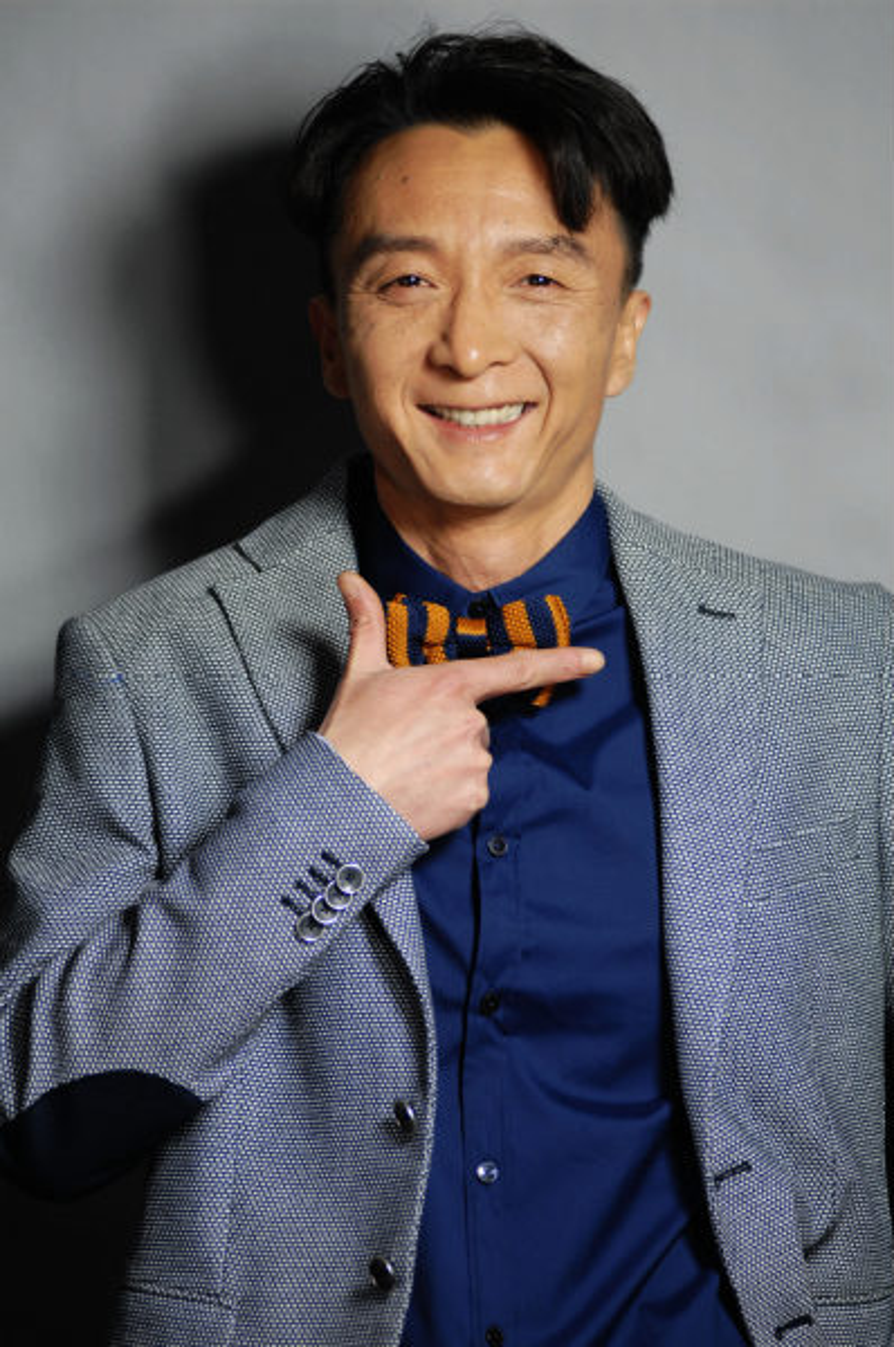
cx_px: 447
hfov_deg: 6.3
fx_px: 8129
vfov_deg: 9.5
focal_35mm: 218
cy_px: 674
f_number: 2.8
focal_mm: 145
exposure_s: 1/125
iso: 160
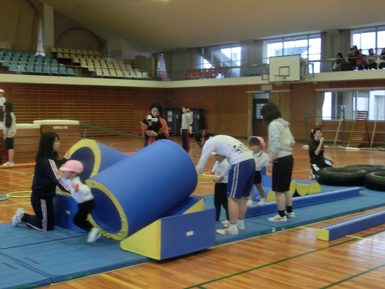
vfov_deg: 25.7
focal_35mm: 57
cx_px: 192
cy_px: 144
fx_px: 634
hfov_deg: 33.8
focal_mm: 10.04
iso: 400
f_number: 4.5
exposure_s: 1/60
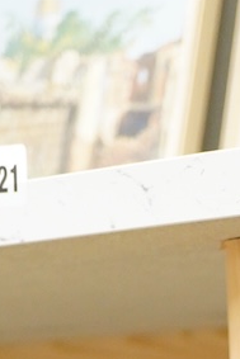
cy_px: 684
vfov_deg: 10.6
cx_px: 427
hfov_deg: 7.5
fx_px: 1788
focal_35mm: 179
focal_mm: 30
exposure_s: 1/200
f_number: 3.5
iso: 2500
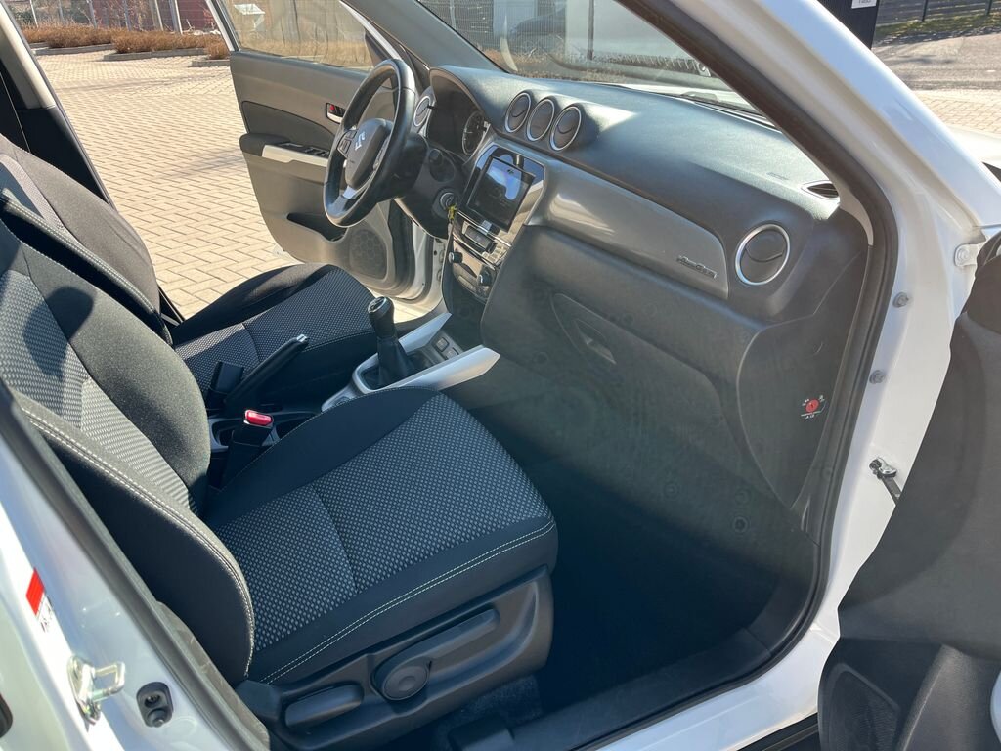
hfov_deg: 67.3
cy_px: 376
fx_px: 752
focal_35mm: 26
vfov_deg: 53.1
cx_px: 500
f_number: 1.6
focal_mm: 5.1
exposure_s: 1/378
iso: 50
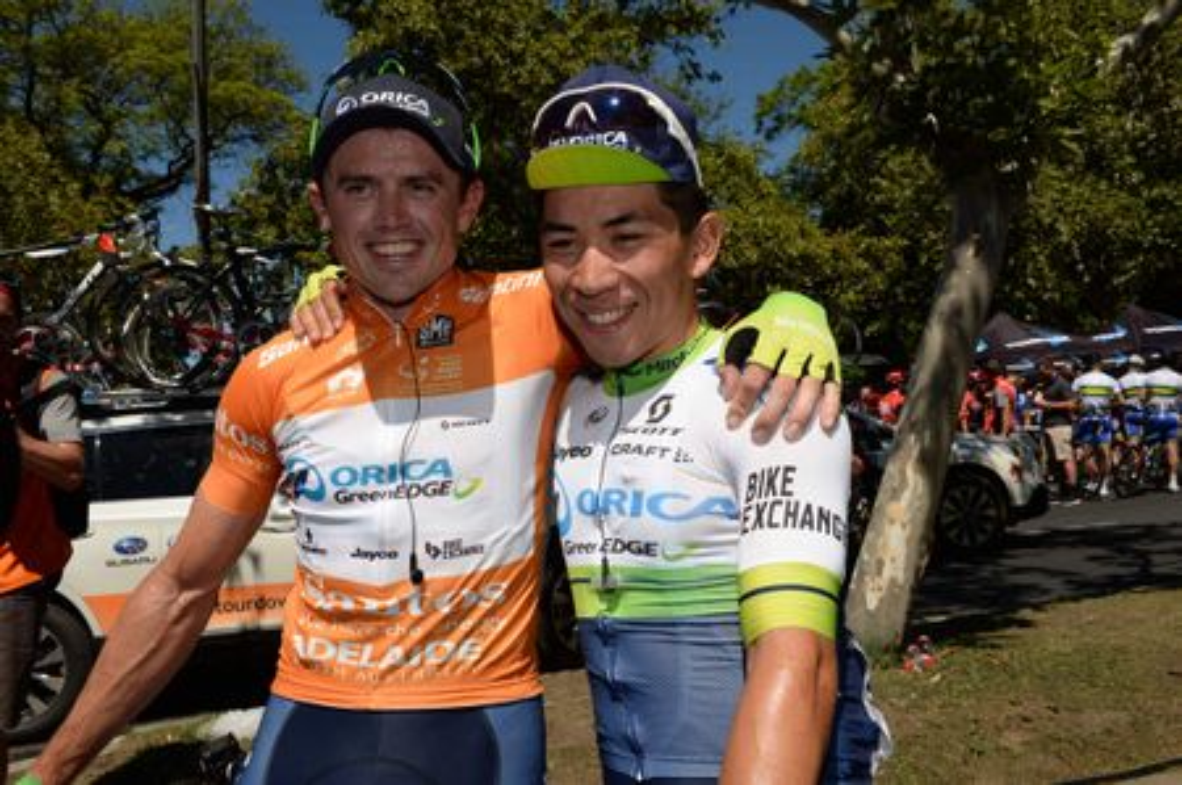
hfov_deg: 58.8
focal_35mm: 32
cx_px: 591
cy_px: 392
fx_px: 1050
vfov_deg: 41.0
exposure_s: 1/250
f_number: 14
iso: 200
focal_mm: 32
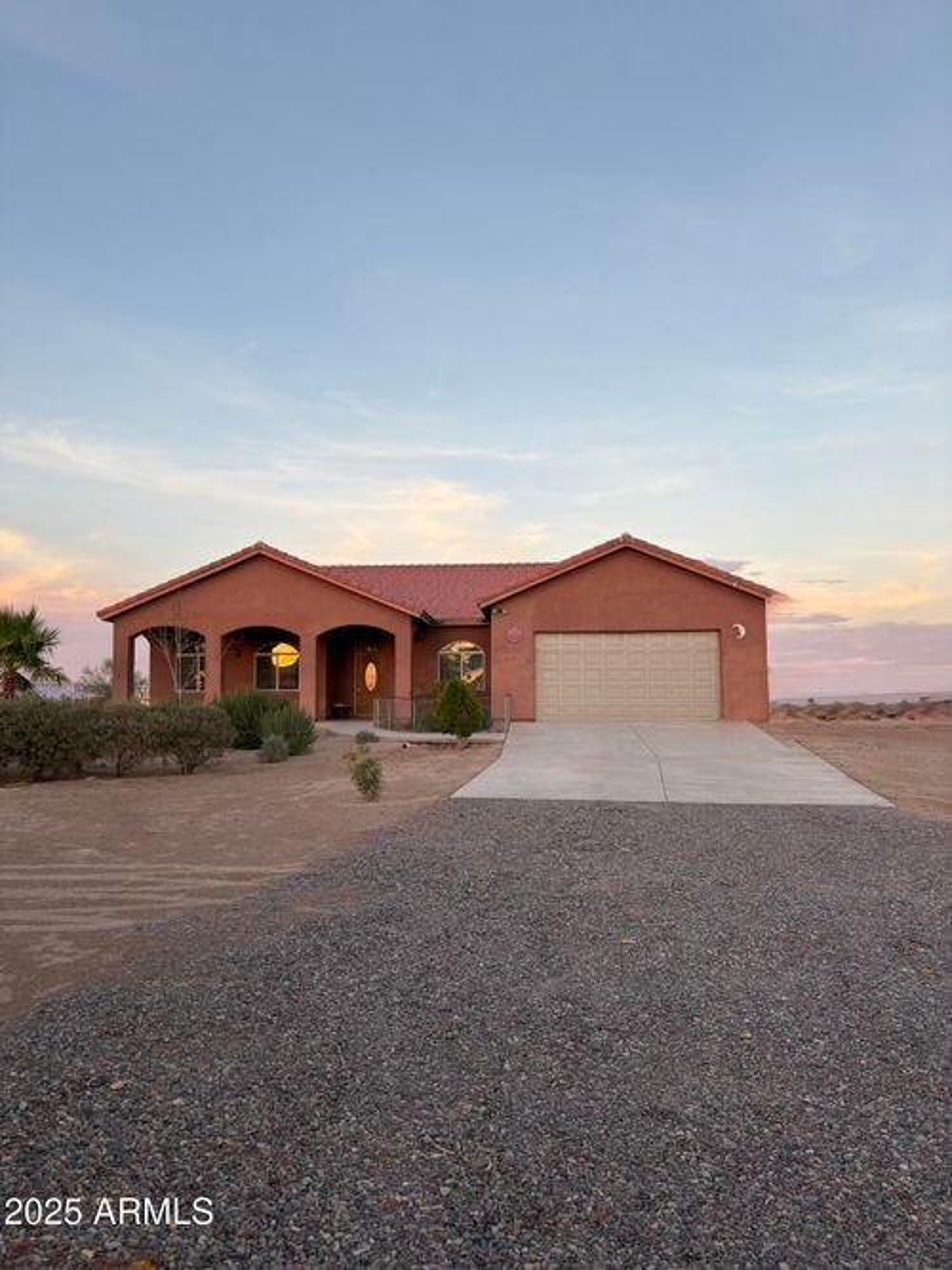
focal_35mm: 26
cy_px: 635
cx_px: 476
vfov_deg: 67.3
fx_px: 954
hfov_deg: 53.0
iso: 40
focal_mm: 5.96
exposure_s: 1/238
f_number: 1.6
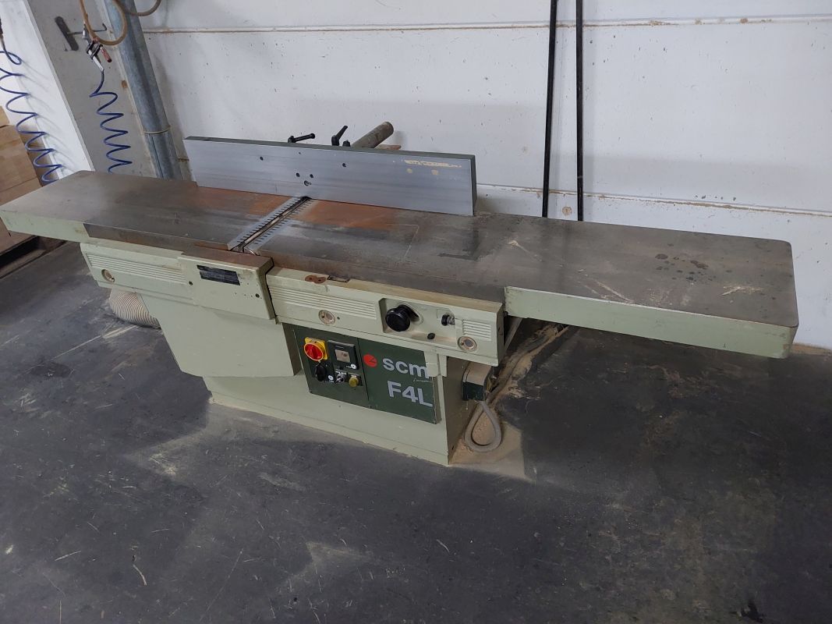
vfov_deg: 54.9
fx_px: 601
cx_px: 416
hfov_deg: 69.4
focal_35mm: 25
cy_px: 312
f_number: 1.8
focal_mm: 5.23
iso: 800
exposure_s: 1/25
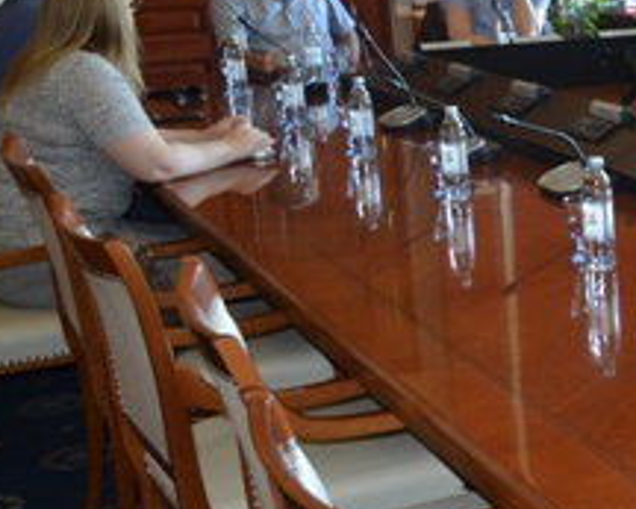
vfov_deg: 20.4
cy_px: 231
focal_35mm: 75
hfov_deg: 21.7
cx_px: 922
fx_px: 1412
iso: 1000
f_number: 3.5
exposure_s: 1/60
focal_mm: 18
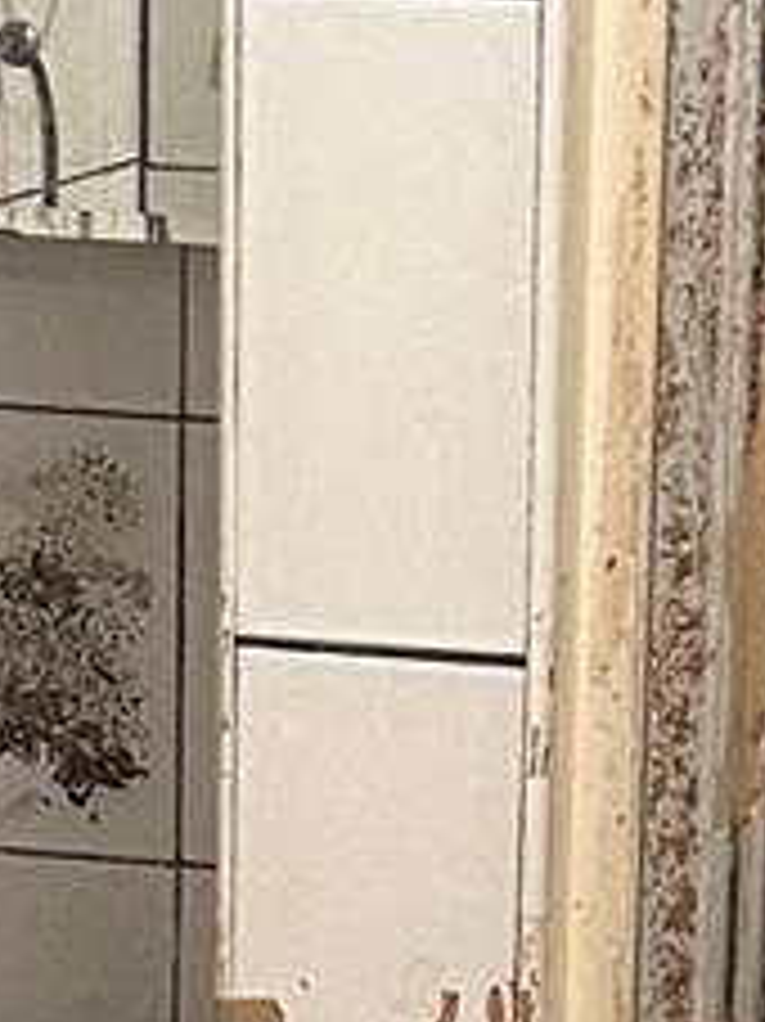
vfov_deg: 10.6
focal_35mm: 176
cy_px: 1792
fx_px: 5191
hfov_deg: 8.4
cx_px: 684
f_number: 1.5
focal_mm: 5.7
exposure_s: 1/60
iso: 320
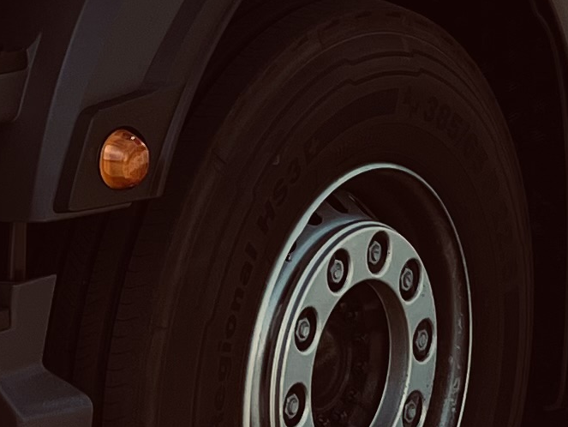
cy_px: -422
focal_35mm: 158
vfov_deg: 8.9
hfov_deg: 12.4
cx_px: 15
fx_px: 2594
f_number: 1.6
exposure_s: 1/2410
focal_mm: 5.1
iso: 50
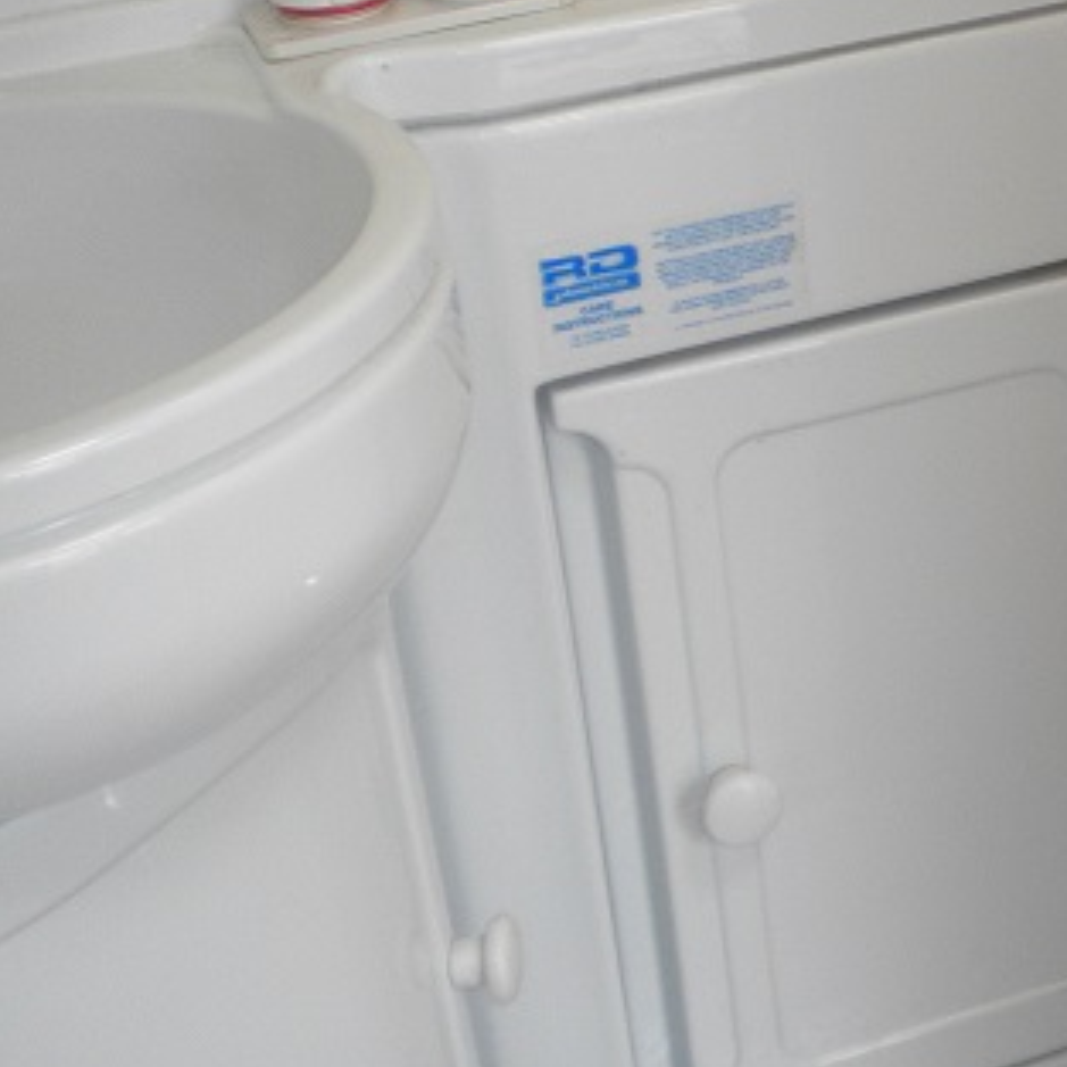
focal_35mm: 79
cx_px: 1139
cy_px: 273
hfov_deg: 21.0
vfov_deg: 21.7
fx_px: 2755
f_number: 3.1
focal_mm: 6.3
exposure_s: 1/61.1
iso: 130
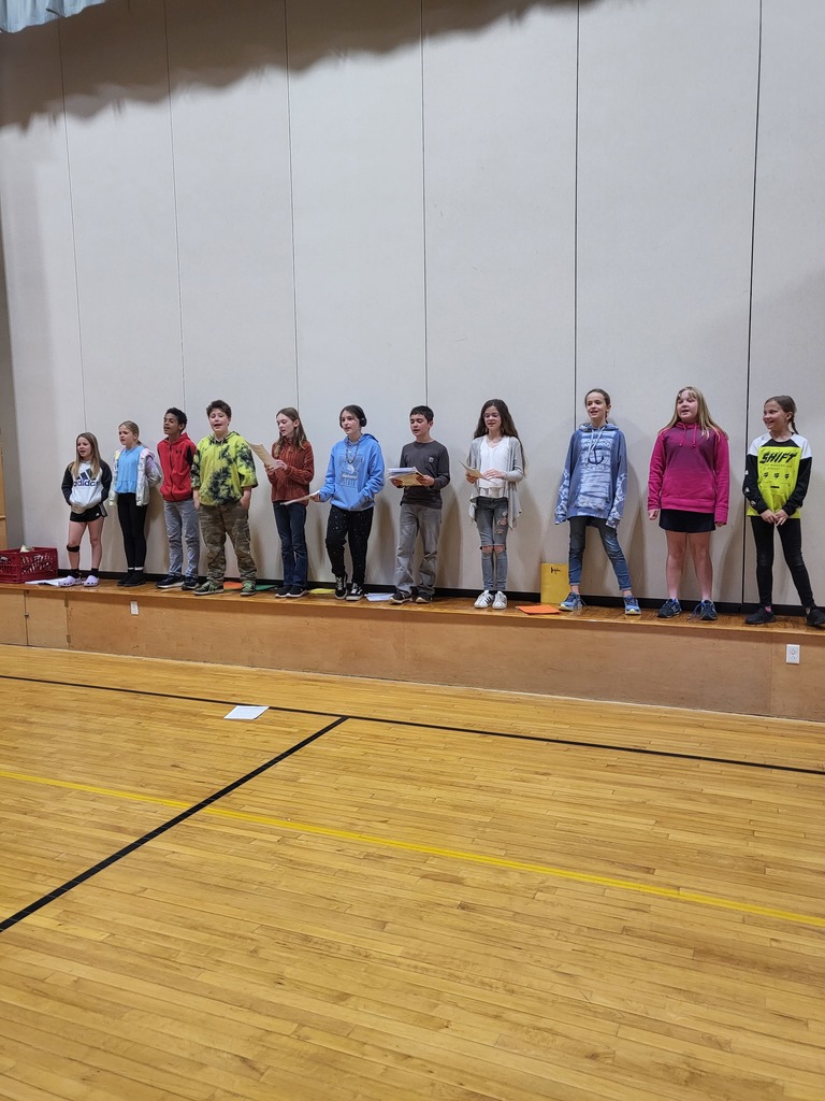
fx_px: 826
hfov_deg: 53.1
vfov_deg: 67.3
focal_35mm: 26
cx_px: 412
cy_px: 550
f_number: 1.8
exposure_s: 1/60
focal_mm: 4.25
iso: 250
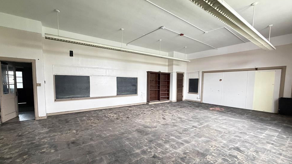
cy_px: 91
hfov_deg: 99.3
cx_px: 142
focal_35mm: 16
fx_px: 124
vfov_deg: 66.9
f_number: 2.2
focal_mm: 2.22
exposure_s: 1/60
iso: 500
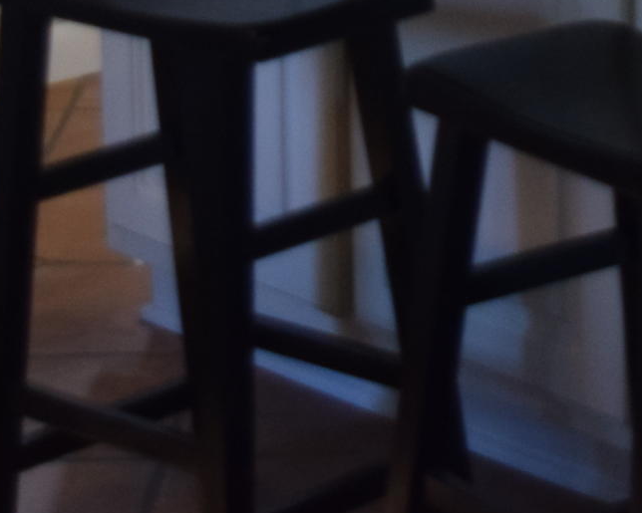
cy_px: -412
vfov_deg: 7.9
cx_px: 781
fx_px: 3613
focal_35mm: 190
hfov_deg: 10.0
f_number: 4.2
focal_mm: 29
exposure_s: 1/125
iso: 800
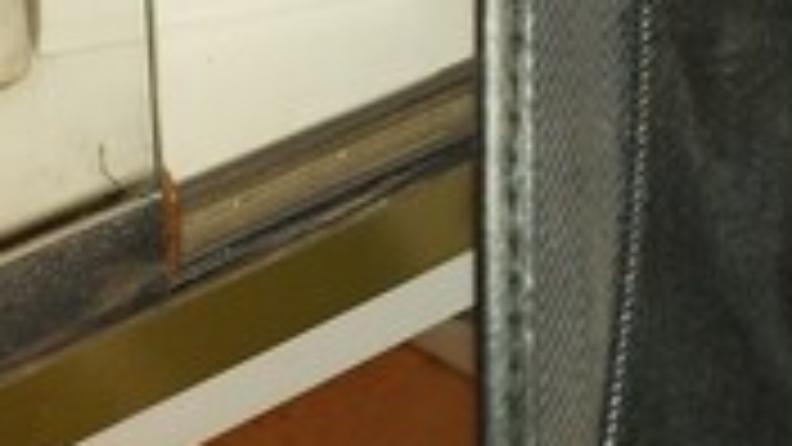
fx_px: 1869
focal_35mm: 89
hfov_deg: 19.9
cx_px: 1269
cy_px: -509
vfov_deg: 11.8
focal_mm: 5.23
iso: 64
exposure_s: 1/50
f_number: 1.8
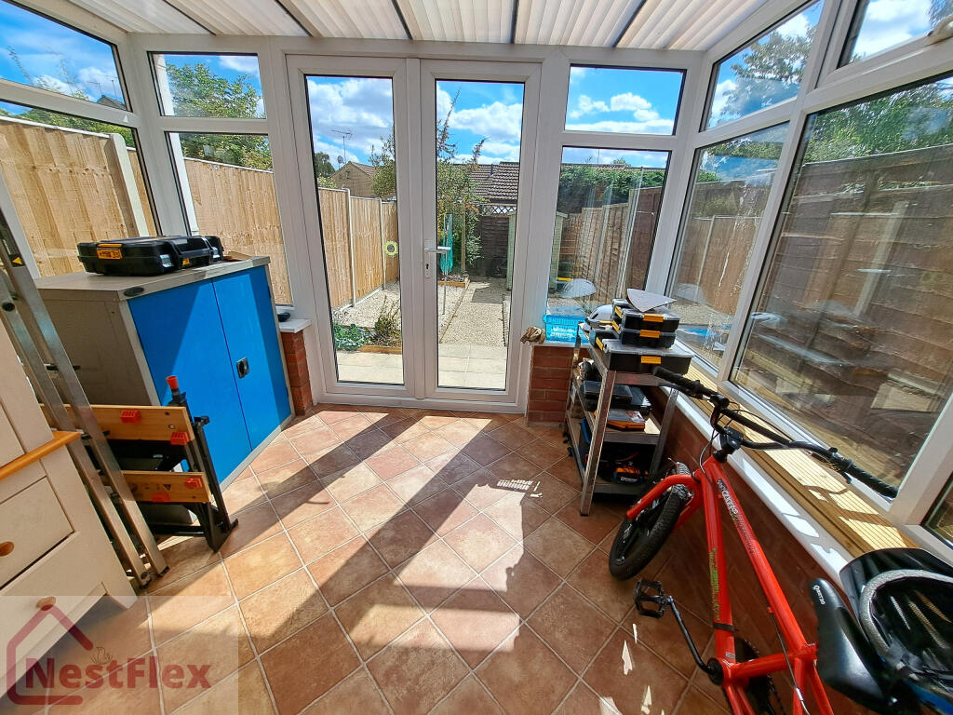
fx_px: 358
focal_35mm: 13
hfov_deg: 106.2
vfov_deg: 89.9
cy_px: 358
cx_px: 476
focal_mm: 1.74
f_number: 2.2
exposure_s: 1/1339
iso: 50
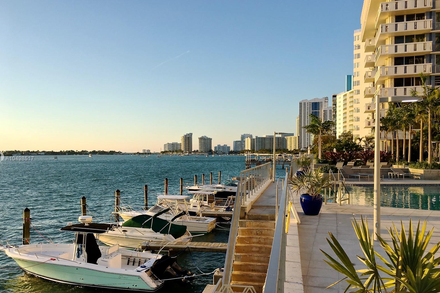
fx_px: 379
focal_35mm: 31
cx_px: 215
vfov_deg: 42.3
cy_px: 159
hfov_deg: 60.3
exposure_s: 1/761
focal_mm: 4.15
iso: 25
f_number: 2.2
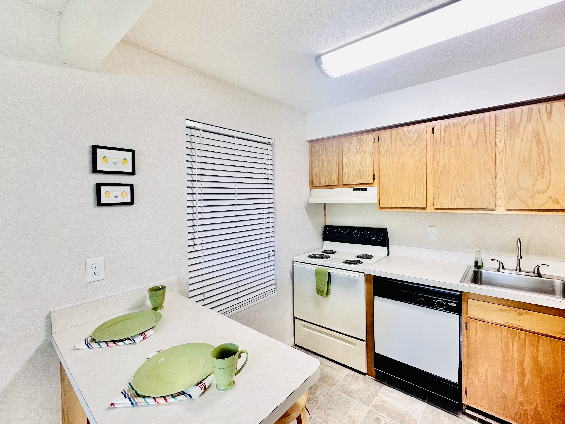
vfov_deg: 85.7
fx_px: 229
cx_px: 282
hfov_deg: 102.1
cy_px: 212
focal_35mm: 14
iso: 125
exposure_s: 1/120
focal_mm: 2.22
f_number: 2.2
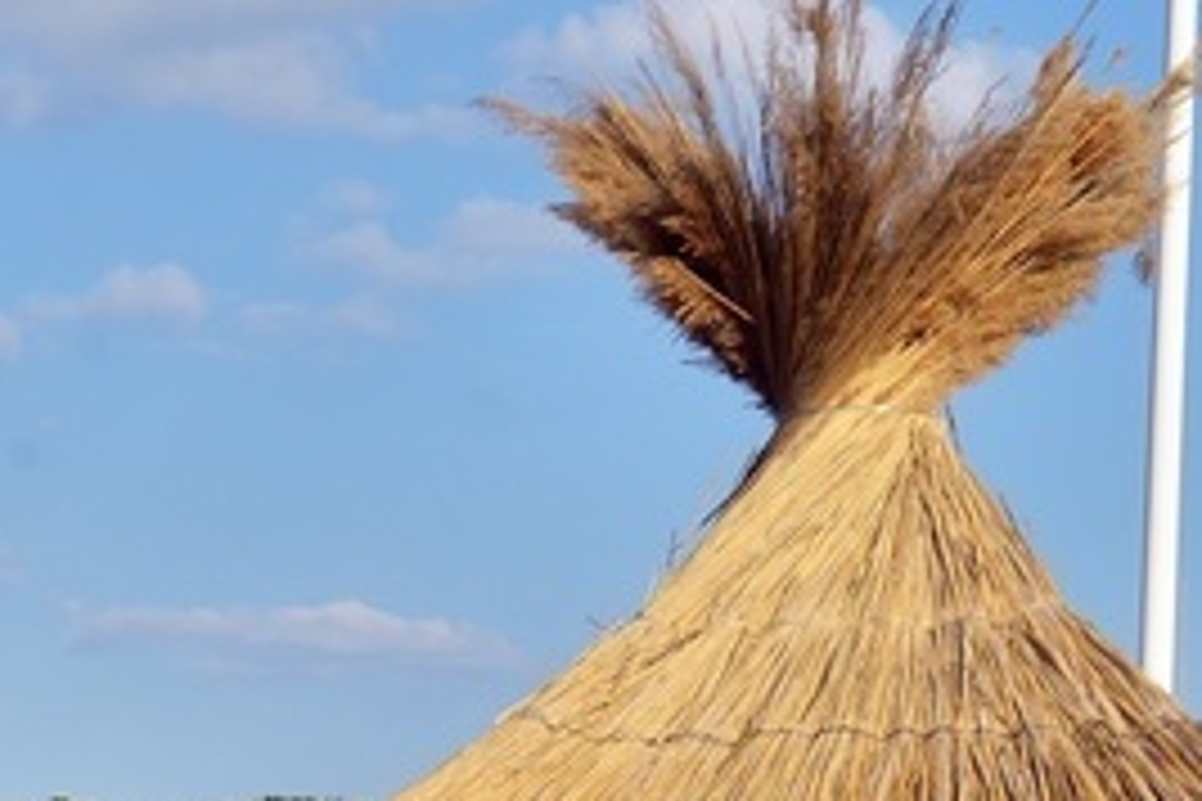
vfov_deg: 9.6
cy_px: 1249
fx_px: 4607
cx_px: -248
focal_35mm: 138
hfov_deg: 14.4
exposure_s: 1/400
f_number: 11
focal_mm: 36
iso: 200
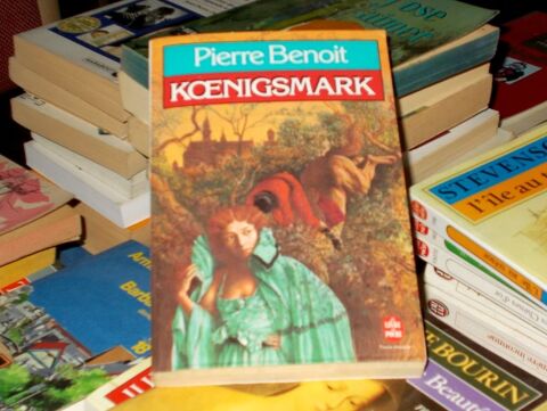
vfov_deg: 25.3
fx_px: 917
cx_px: 274
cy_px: 206
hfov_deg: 33.2
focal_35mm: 58
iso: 200
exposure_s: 1/30
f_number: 4.9
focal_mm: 10.3
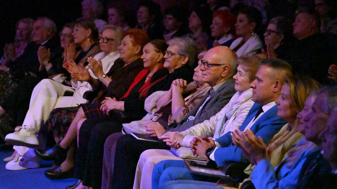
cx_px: 168
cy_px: 107
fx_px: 1269
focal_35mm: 142
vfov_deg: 8.5
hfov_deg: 15.1
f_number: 6.3
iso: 57600
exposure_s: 1/320
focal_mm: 135
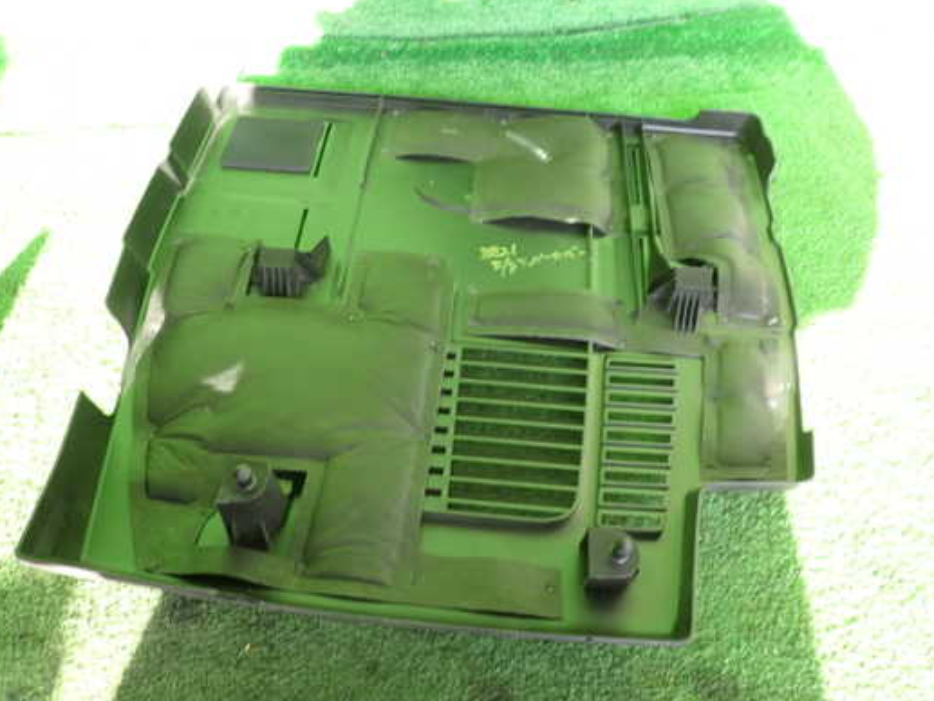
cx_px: 432
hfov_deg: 61.6
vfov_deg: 48.2
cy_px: 356
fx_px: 783
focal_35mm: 29
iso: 125
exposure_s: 1/60
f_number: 2
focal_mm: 4.5
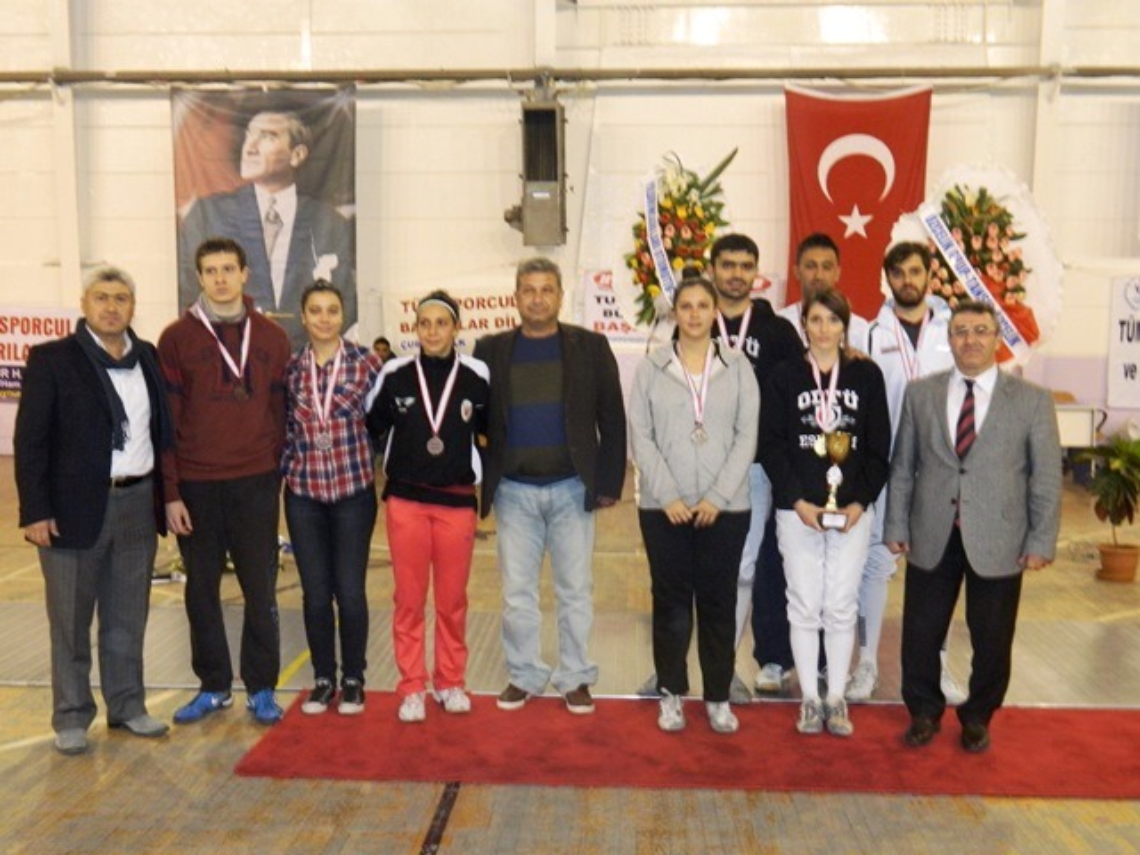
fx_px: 1350
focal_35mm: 41
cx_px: 570
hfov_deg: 45.8
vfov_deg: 35.1
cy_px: 428
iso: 400
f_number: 3.5
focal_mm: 7.3
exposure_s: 1/40
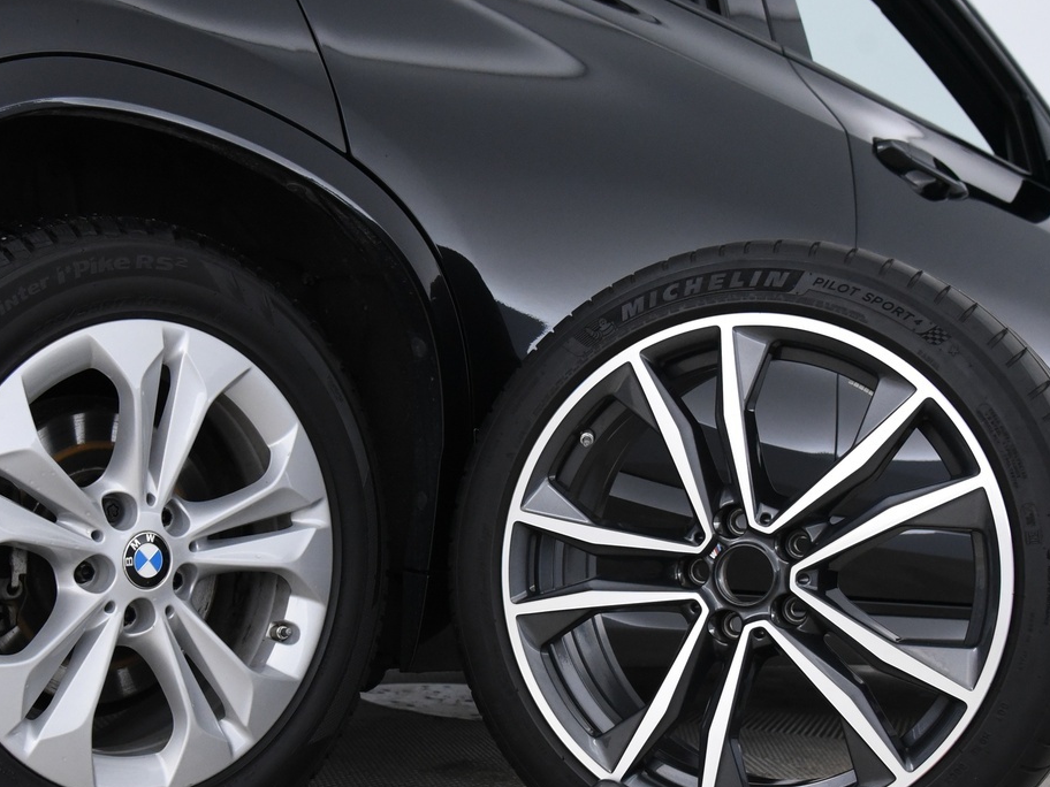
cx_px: 447
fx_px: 1759
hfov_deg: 33.2
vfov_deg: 25.0
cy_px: 576
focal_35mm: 58
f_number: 5
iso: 4000
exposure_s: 1/80
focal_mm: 34
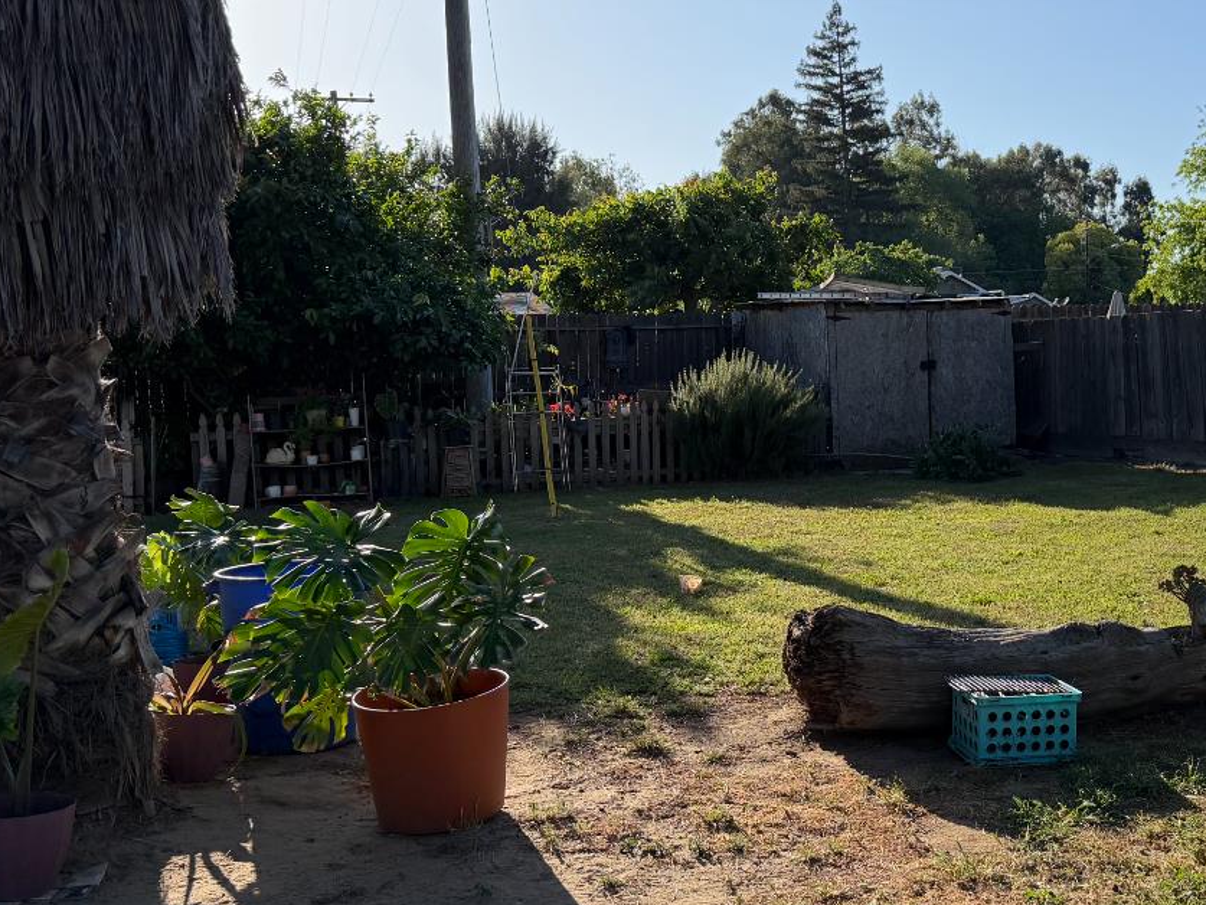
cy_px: 439
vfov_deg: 33.6
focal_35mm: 43
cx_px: 857
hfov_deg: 42.9
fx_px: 1498
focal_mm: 6.76
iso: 100
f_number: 1.78
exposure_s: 1/5714
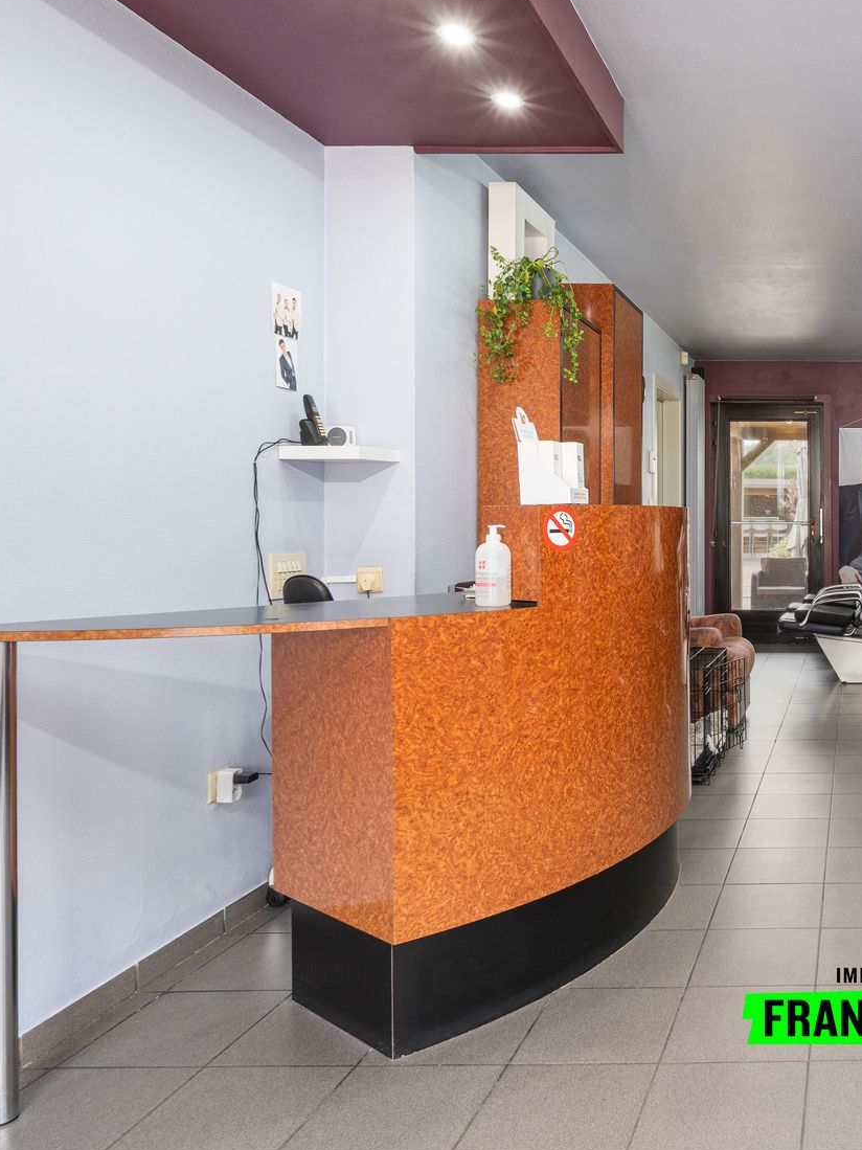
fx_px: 930
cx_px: 868
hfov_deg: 42.7
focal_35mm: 28
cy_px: 532
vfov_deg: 63.4
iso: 200
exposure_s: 1/100
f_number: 11
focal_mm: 16
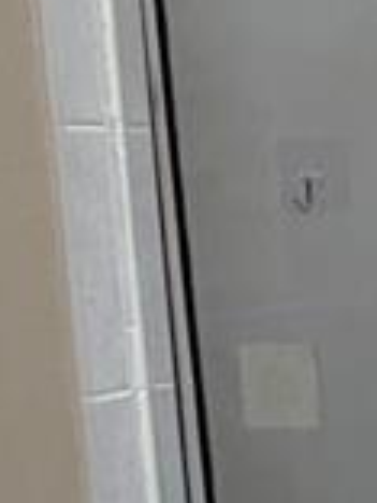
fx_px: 1568
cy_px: 384
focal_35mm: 108
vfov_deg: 18.1
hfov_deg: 10.8
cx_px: 1005
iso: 250
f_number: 2.2
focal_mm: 2.22
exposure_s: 1/121
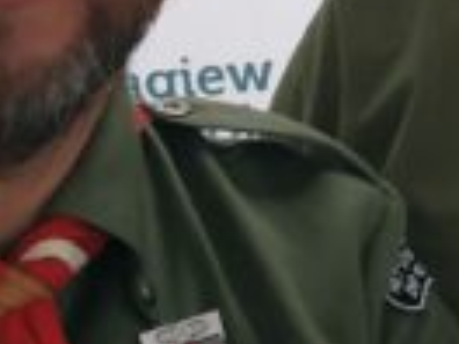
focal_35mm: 140
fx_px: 1856
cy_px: -101
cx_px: 664
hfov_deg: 13.4
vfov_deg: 10.4
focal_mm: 3.94
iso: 320
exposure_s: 1/25
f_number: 1.9
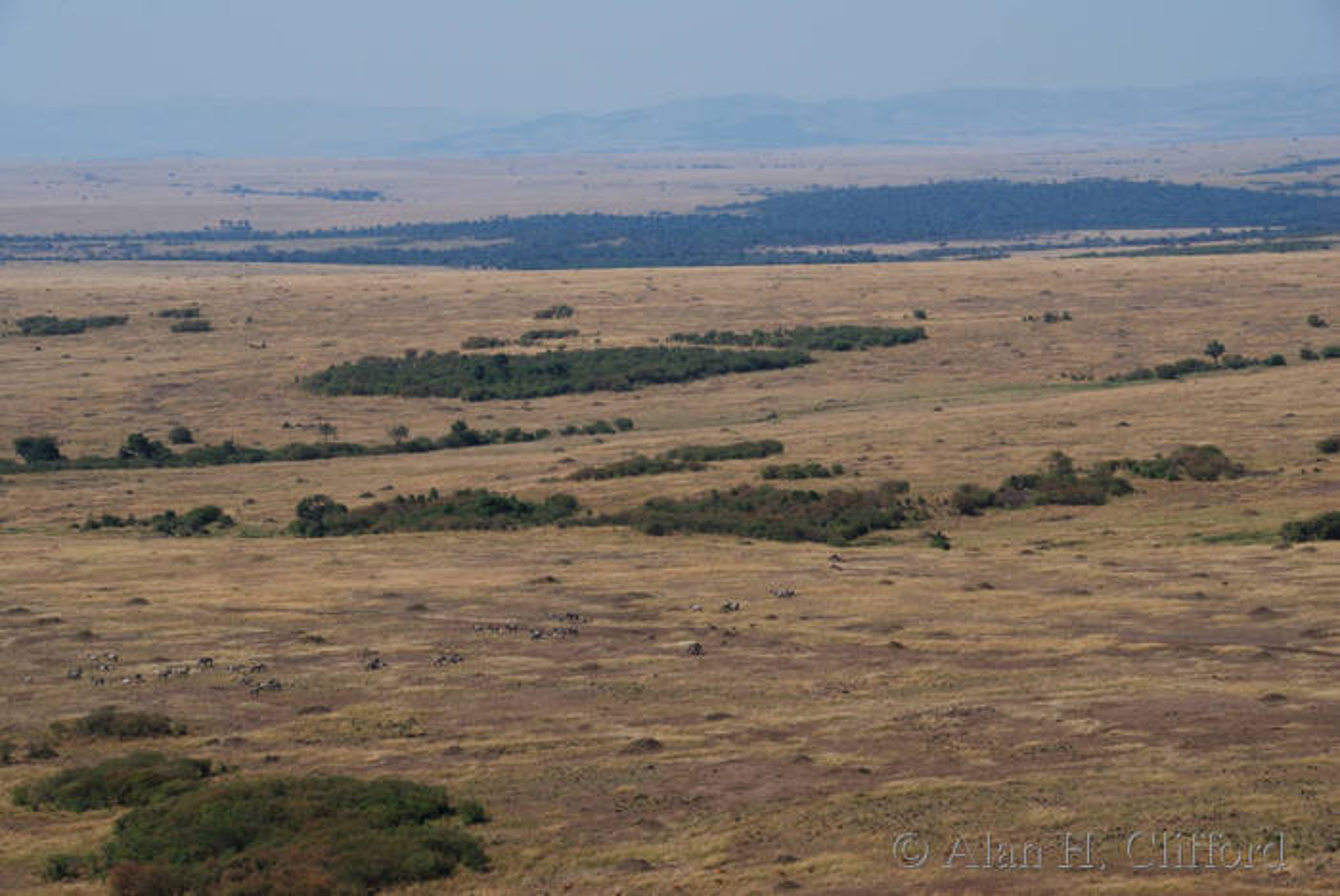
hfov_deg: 14.4
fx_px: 5308
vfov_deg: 9.6
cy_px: 448
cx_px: 670
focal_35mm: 142
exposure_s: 1/160
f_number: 13
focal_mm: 95
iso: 100
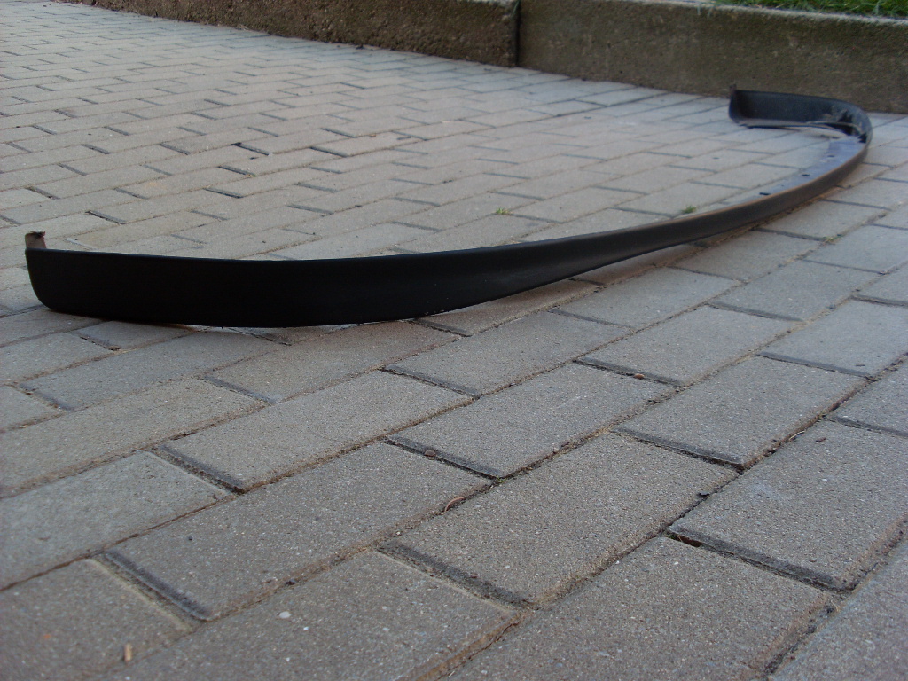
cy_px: 340
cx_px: 454
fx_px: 997
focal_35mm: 38
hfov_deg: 49.0
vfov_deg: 37.7
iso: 80
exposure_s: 1/180
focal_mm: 6.3
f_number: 3
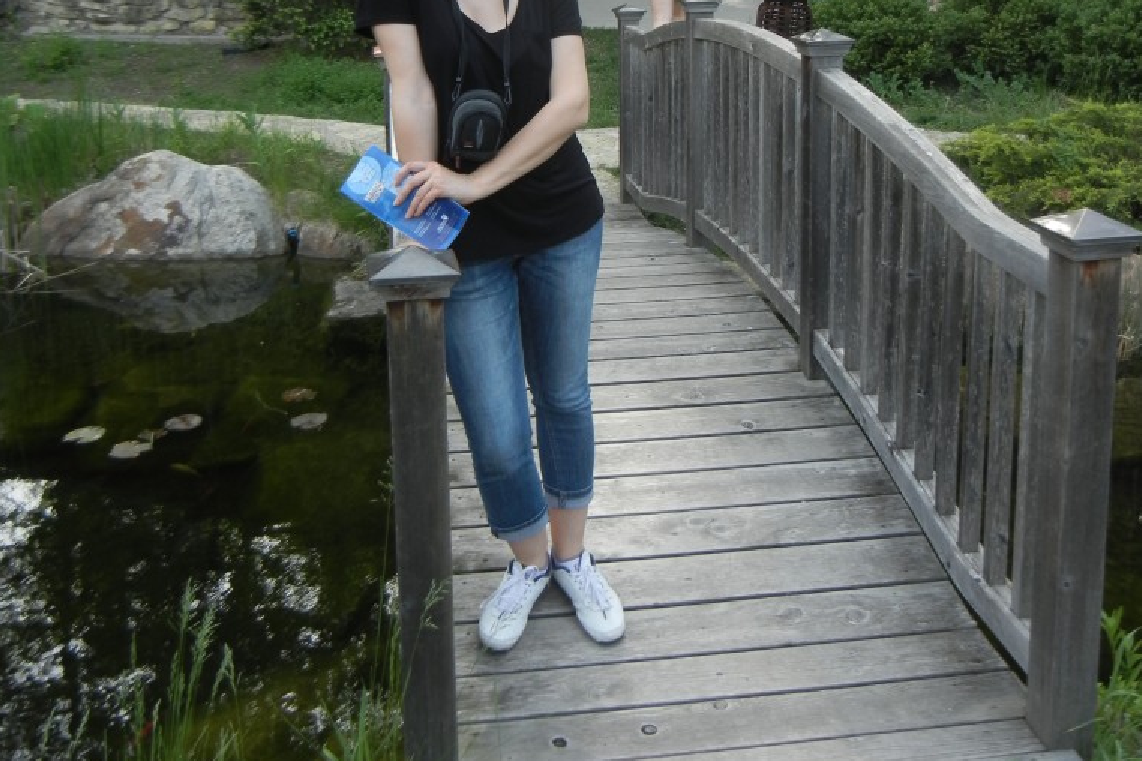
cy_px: 110
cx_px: 572
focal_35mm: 42
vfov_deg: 30.8
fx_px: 1332
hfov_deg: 46.4
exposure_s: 1/250
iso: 160
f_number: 3.5
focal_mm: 5.4
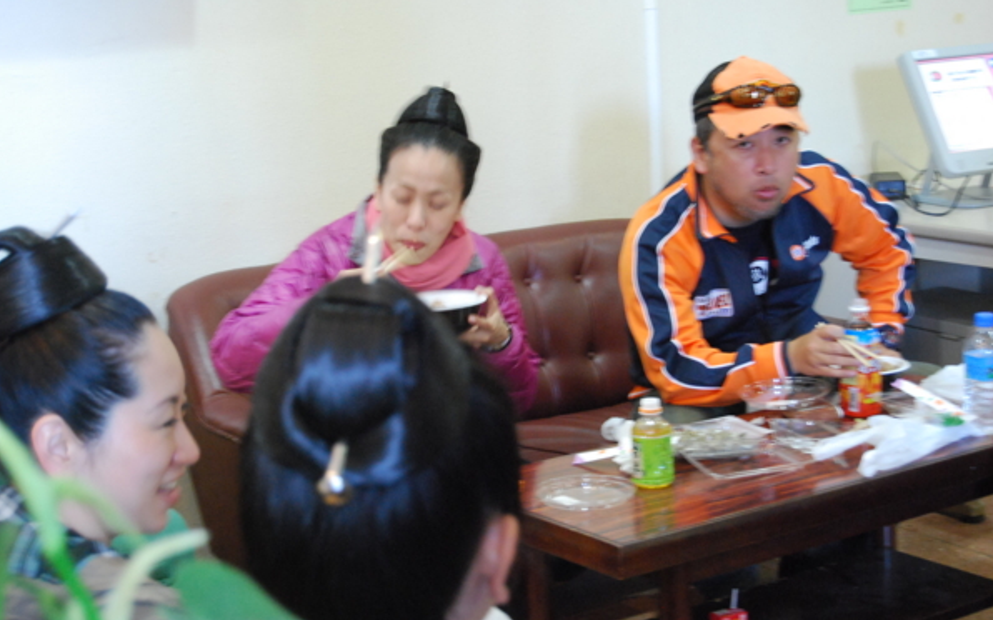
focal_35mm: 74
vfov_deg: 17.6
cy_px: 297
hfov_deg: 27.9
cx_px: 495
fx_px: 2002
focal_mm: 48
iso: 1600
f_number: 5.6
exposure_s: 1/15
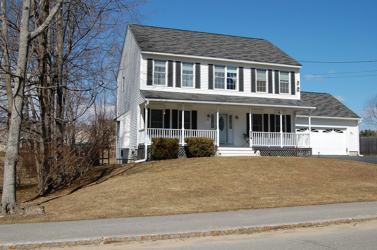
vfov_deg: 36.7
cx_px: 188
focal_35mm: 36
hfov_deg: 53.2
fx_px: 376
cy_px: 125
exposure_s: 1/400
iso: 200
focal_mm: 24
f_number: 10
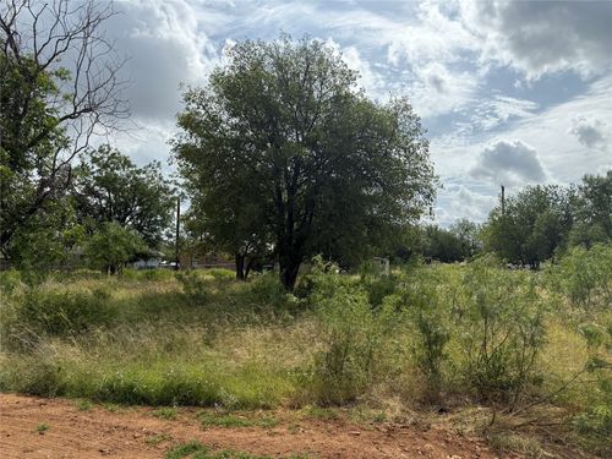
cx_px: 306
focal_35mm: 24
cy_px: 230
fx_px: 424
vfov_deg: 56.8
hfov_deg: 71.6
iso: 100
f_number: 1.78
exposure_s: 1/11905
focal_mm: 6.76
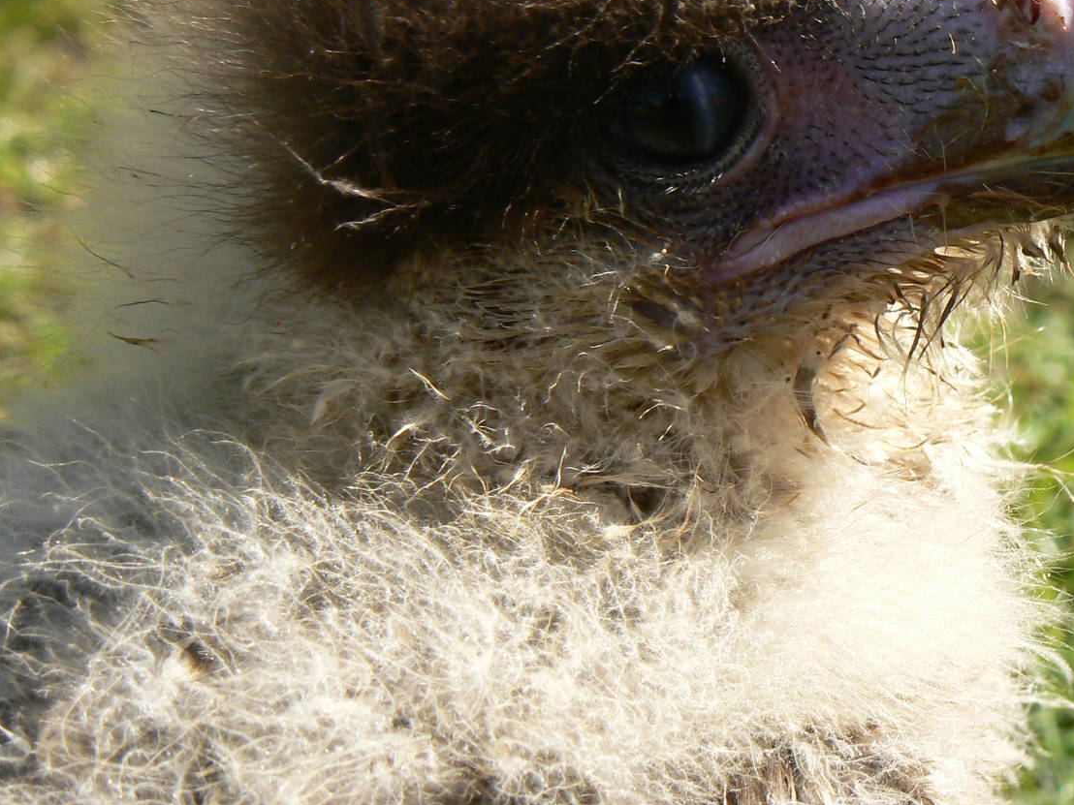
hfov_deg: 13.8
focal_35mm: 143
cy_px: 241
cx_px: 727
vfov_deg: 10.4
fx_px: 4437
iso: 100
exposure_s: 1/320
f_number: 5.6
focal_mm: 16.5
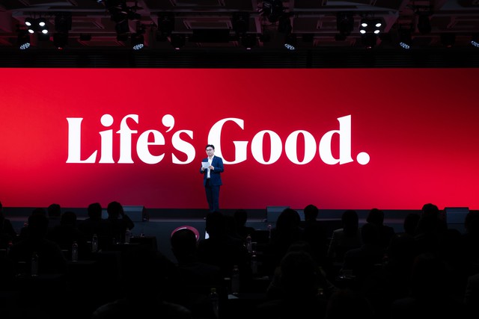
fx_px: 945
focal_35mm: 71
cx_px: 240
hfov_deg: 28.4
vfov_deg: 19.2
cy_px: 160
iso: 250
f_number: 5
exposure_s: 1/25
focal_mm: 47
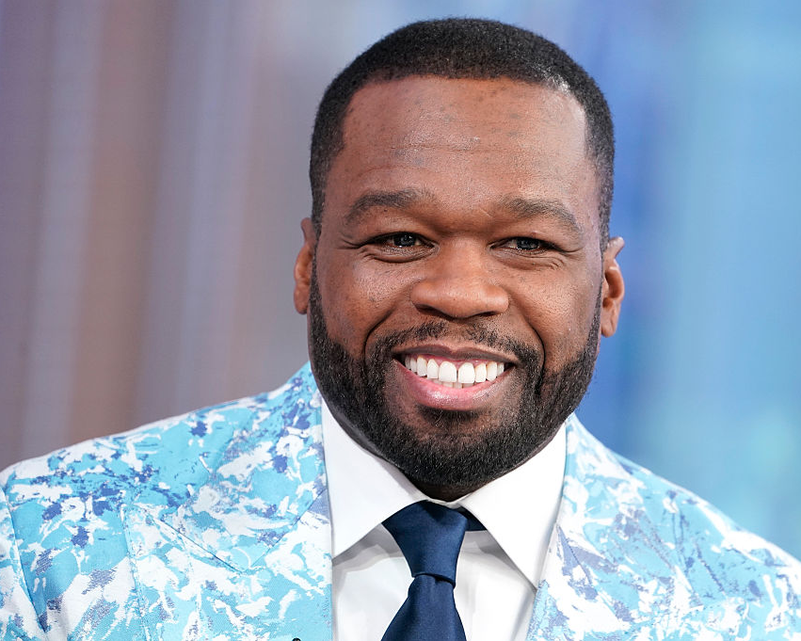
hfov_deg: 5.1
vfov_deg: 4.0
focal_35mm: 383
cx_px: 397
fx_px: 9081
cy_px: 320
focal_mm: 339
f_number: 5.6
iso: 2500
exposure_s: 1/160
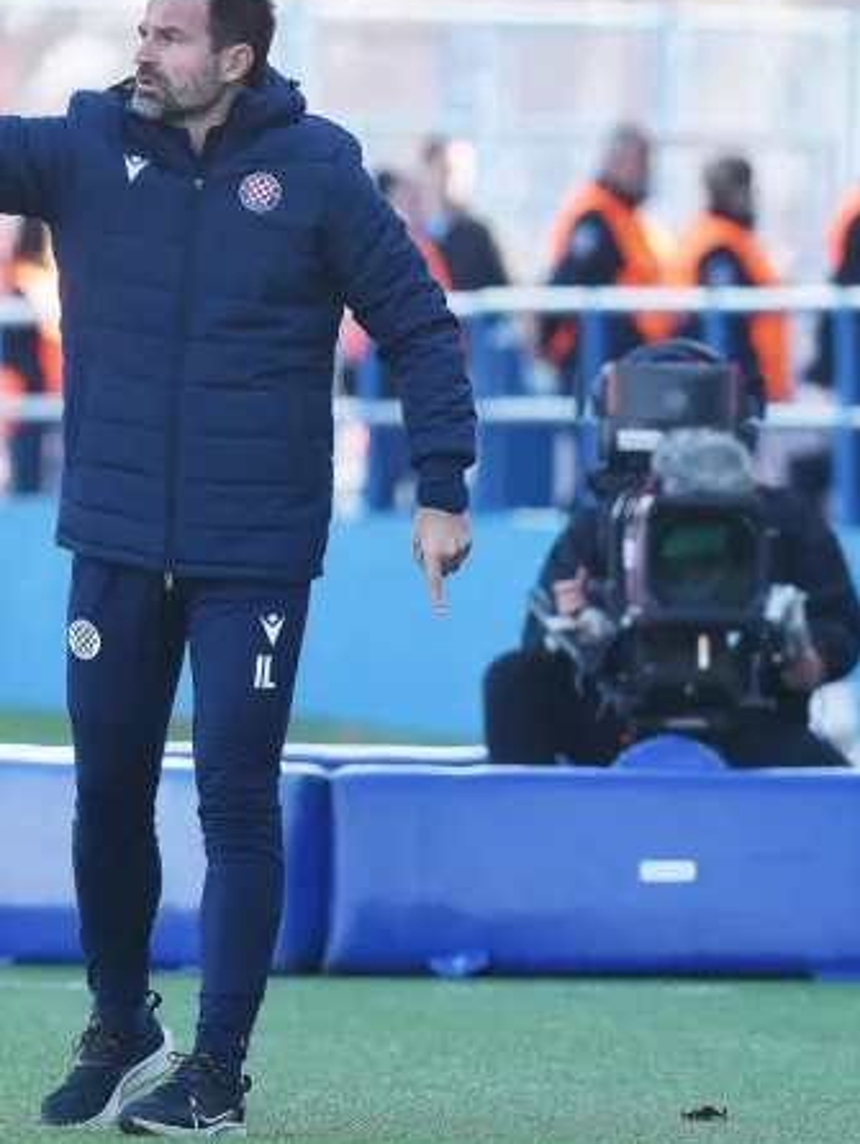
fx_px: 16249
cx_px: -51
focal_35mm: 491
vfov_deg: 4.0
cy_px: 531
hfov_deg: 3.0
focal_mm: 300
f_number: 5
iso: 280
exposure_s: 1/1000
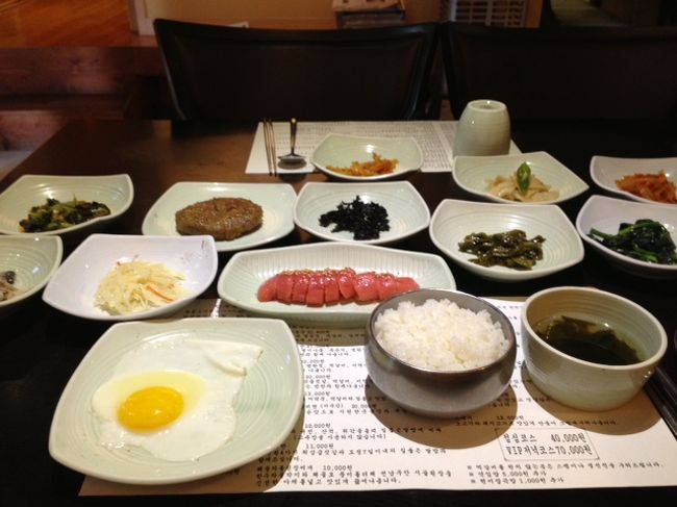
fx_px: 645
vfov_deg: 42.9
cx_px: 338
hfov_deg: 55.4
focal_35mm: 33
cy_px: 254
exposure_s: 1/20
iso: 160
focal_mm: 4.13
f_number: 2.4
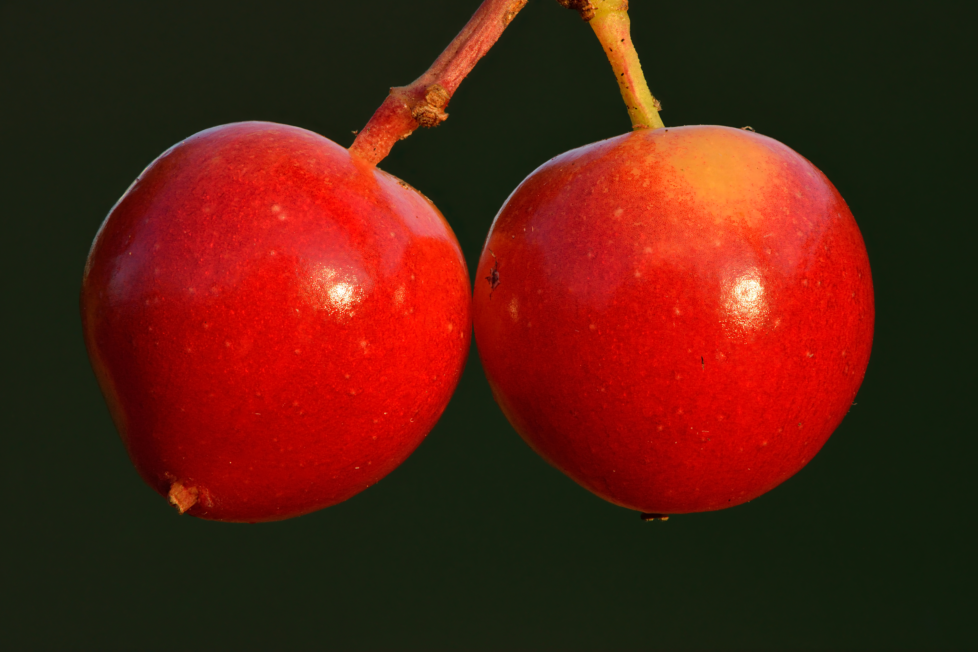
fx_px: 4278
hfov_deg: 13.0
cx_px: 489
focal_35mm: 158
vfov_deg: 8.7
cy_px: 326
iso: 800
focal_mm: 105
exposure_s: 1/640
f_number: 9
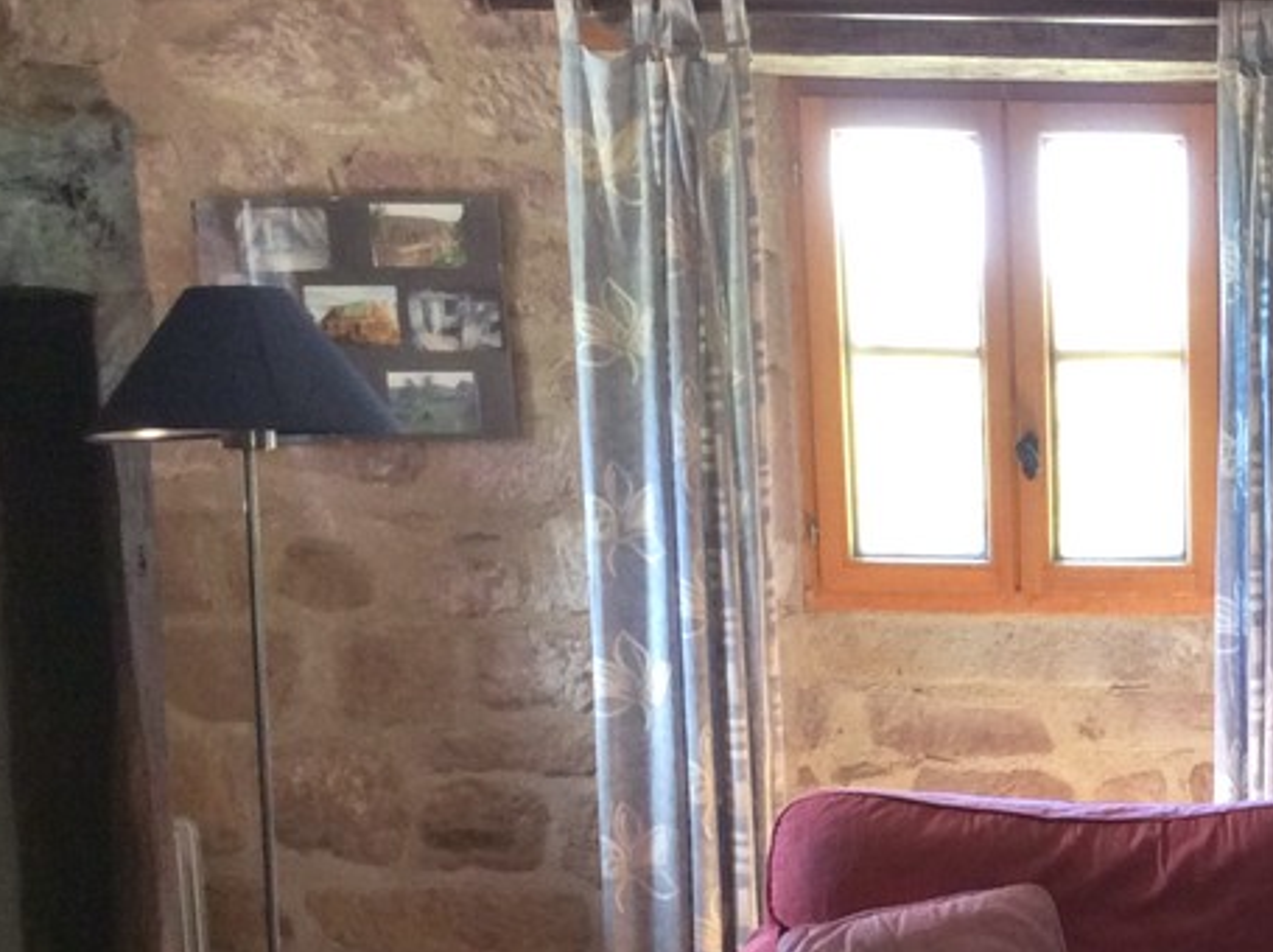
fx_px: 2644
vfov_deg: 20.1
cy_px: 819
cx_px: 1374
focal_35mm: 72
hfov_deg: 25.3
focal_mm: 3.3
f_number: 2.4
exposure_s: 1/24
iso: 125
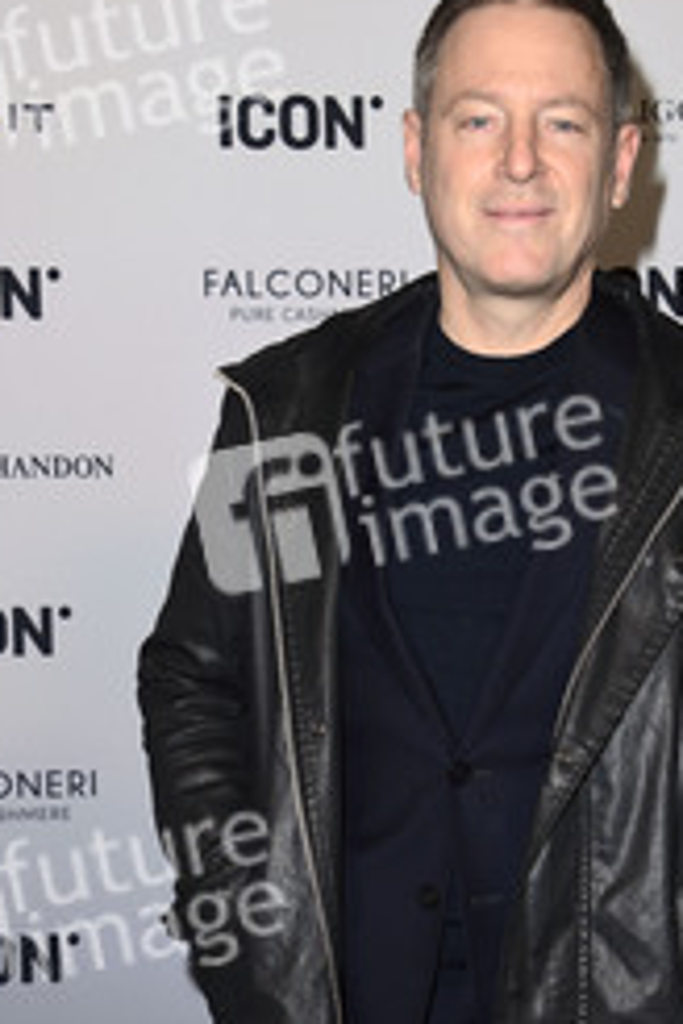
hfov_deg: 15.0
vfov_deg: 22.3
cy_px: 703
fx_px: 2590
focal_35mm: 91
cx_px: 525
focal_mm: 56
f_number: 5.6
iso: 1000
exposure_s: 1/250
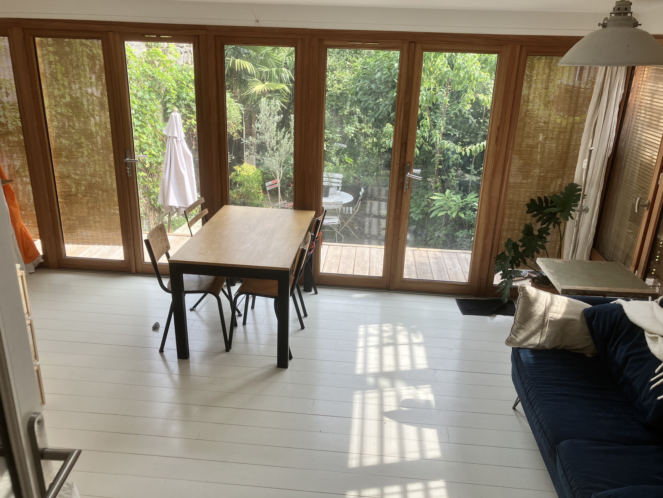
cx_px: 332
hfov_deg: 63.4
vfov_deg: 49.7
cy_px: 249
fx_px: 536
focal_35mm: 28
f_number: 1.8
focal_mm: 3.99
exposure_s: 1/340
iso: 32
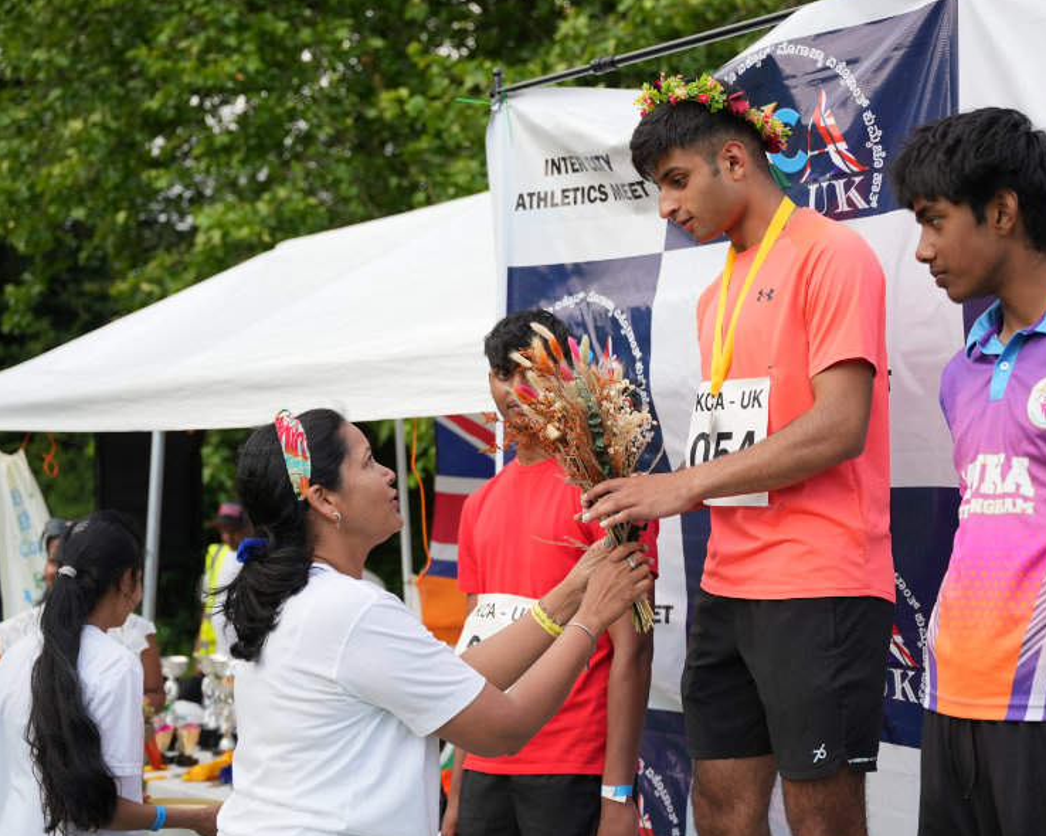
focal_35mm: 53
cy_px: 427
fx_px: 1642
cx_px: 676
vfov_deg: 28.6
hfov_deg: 35.1
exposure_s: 1/800
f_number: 2.8
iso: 250
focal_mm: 40.8
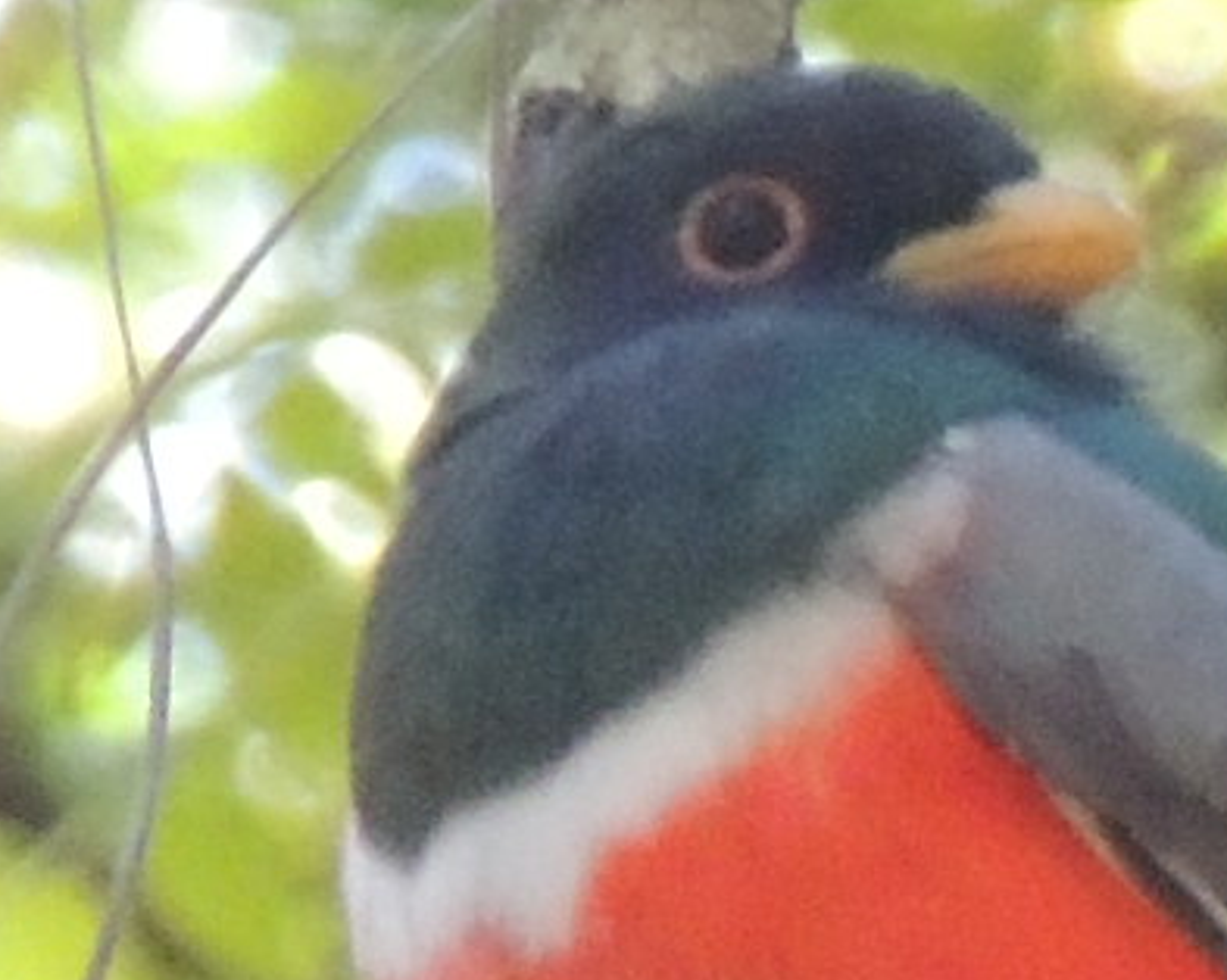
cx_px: 2223
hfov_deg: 1.1
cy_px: 1845
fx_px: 62793
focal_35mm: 1730
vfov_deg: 0.9
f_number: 4.9
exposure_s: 1/250
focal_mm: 77.5
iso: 800
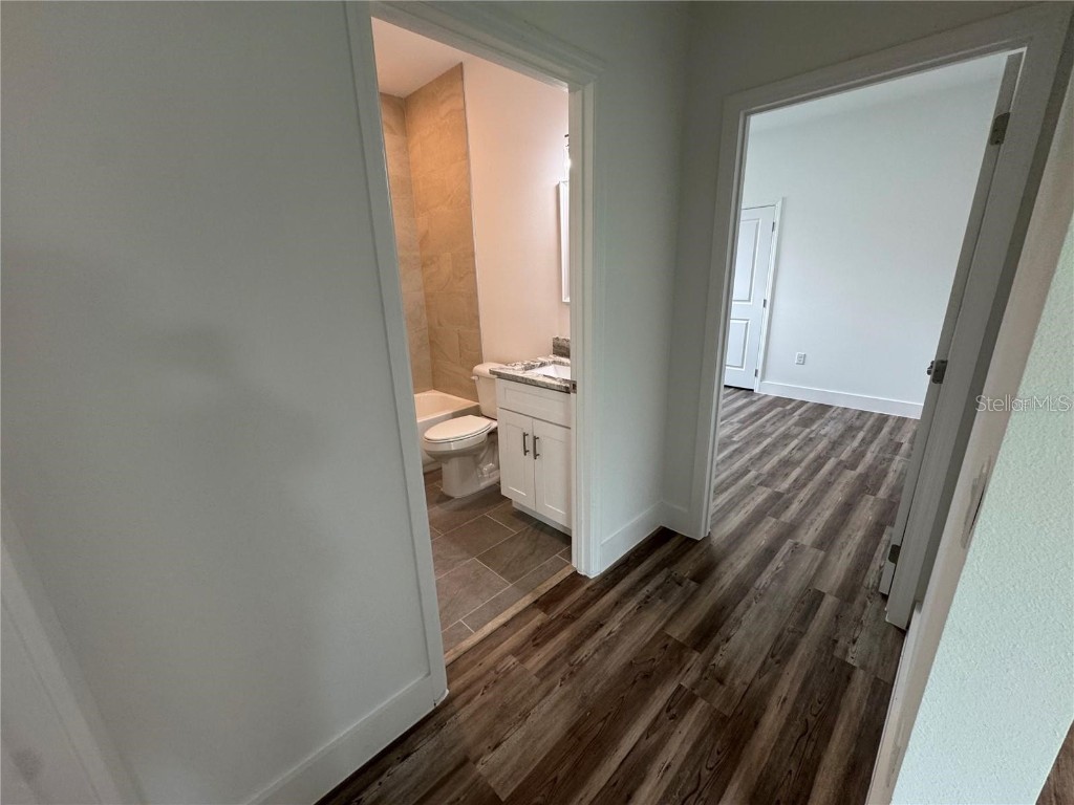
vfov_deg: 85.7
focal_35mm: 14
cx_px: 537
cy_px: 402
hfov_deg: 102.1
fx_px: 434
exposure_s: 1/120
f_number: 2.2
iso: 200
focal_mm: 2.22
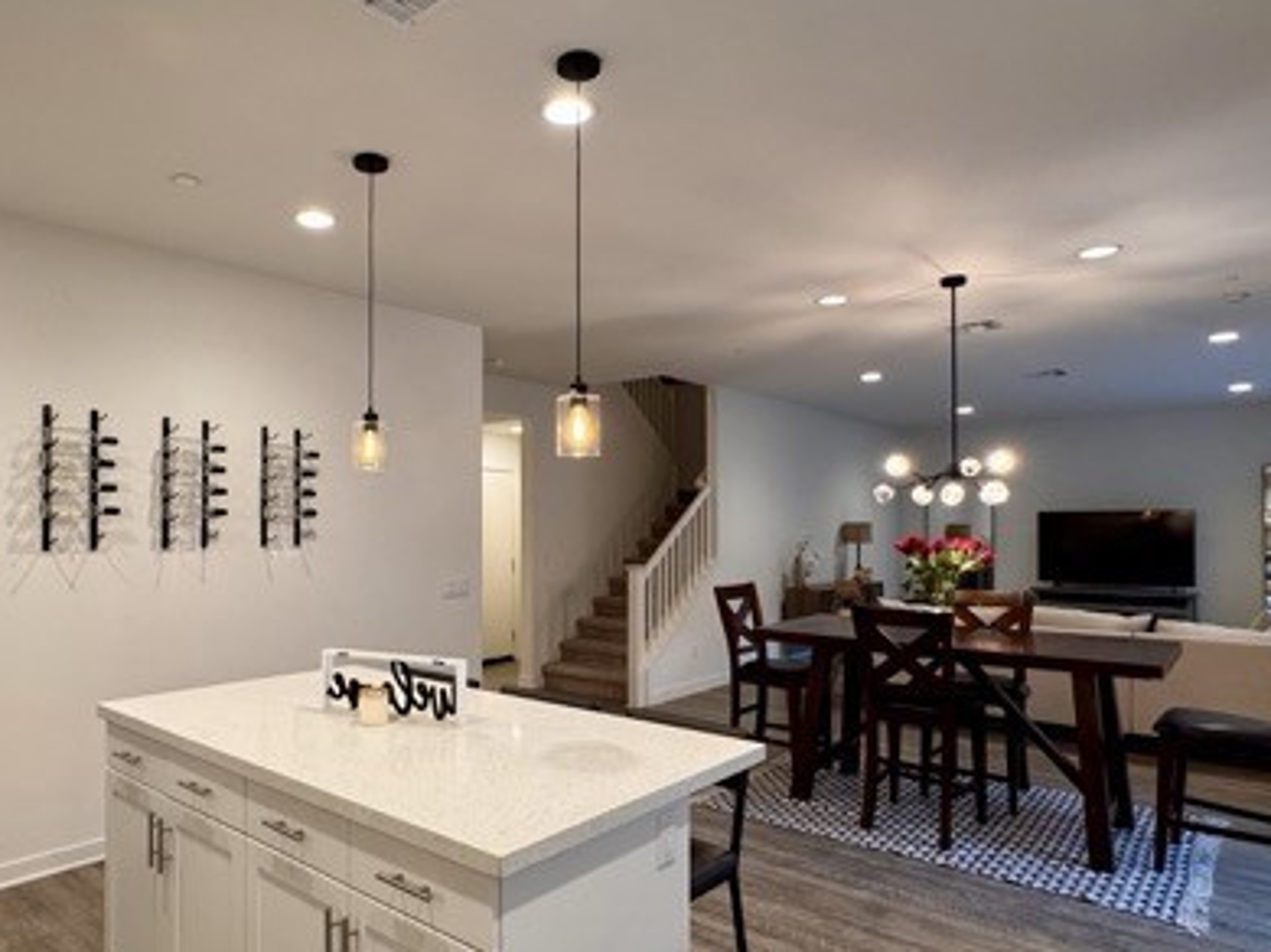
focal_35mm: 23
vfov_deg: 58.7
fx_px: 844
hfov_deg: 73.2
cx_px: 515
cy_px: 515
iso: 200
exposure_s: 1/120
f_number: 2.2
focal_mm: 2.22
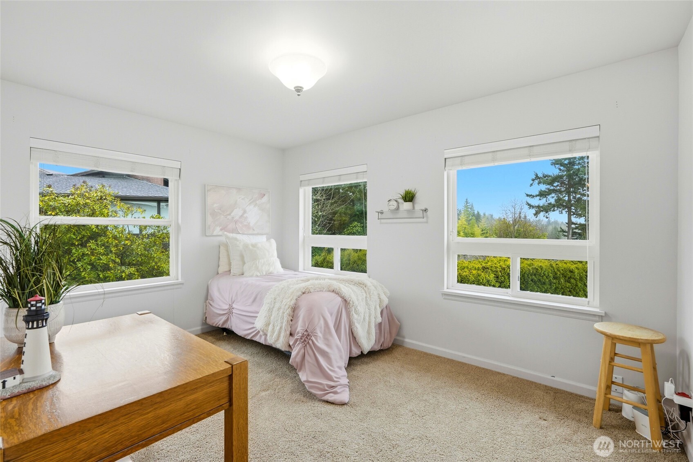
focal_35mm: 16
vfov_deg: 72.0
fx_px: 318
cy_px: 231
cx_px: 346
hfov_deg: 95.0
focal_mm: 16.5
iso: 1000
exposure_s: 1/1250
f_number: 9
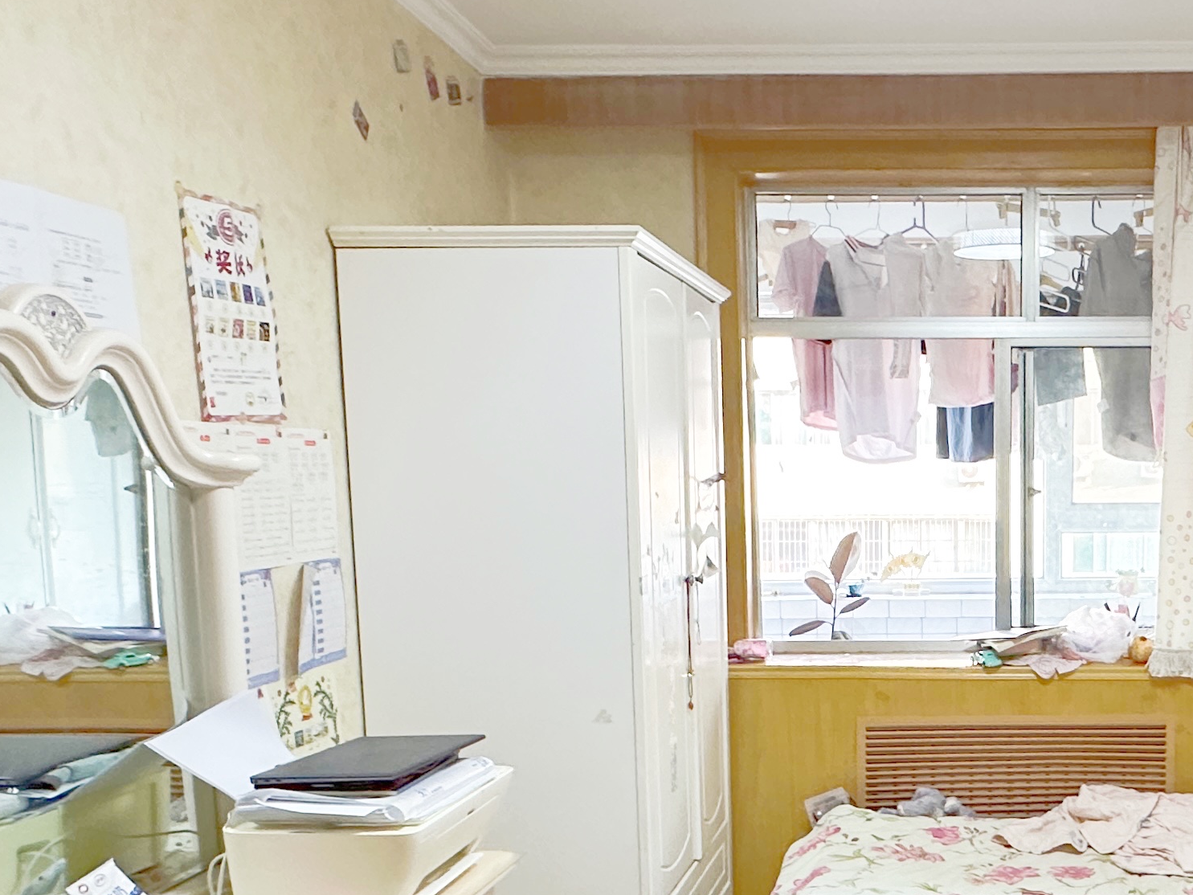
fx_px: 1310
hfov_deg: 46.5
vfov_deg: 37.1
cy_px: 640
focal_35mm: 38
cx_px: 946
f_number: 2.2
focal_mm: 2.22
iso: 320
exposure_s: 1/76
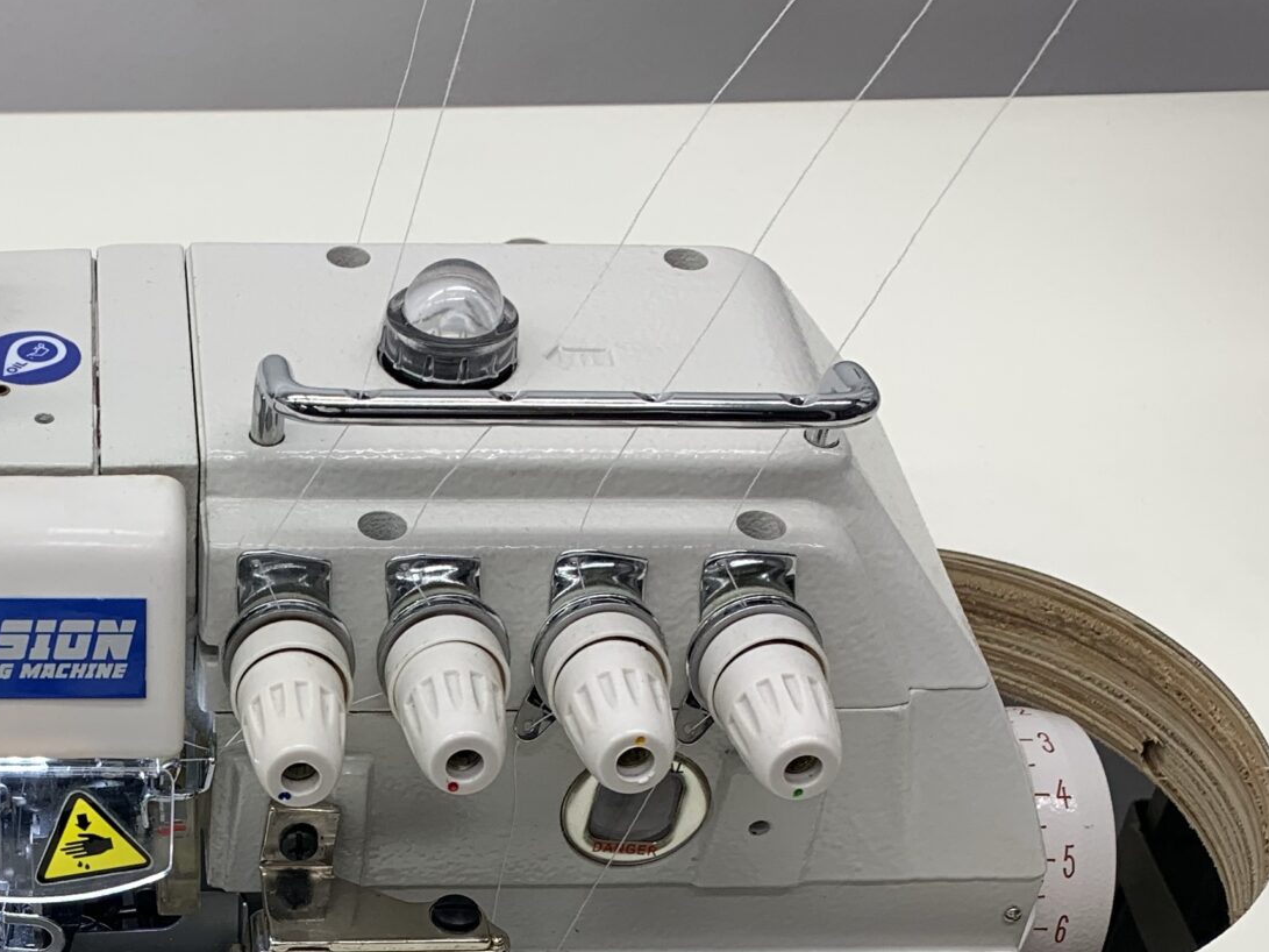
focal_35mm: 61
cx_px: 176
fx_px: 2236
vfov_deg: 23.0
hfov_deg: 30.5
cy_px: 961
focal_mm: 4.25
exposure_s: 1/123
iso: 25
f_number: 1.8
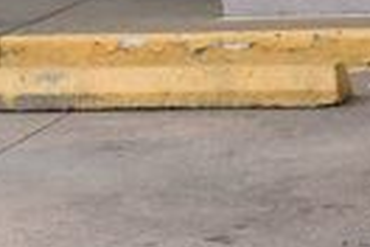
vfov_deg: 4.0
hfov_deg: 5.7
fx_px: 3472
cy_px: -208
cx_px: 1149
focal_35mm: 338
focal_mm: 29
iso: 400
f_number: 10
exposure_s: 1/200
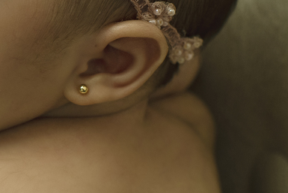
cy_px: 53
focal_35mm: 164
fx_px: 1309
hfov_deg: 12.3
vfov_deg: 8.4
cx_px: -63
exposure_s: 1/200
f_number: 3.2
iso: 400
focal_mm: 35
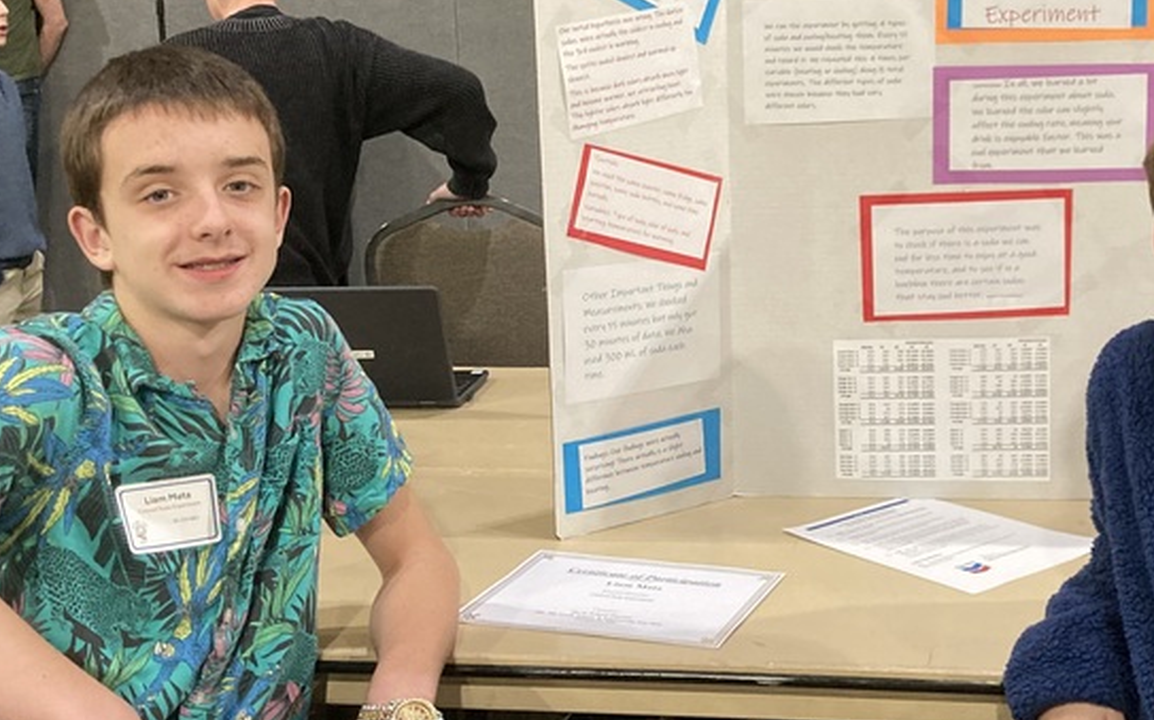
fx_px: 1761
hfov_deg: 36.1
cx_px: 714
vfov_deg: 23.1
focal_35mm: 56
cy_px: 325
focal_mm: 3.99
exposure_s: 1/40
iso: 250
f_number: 1.8
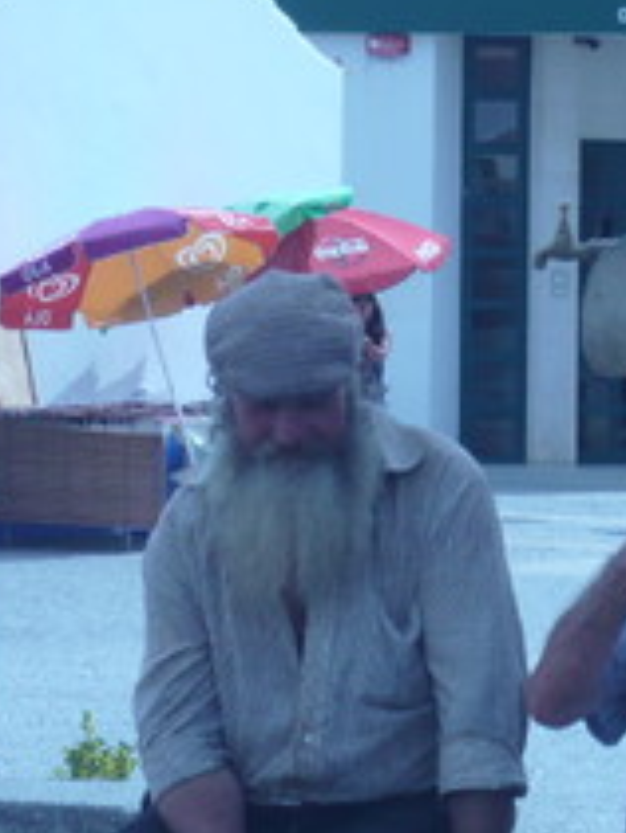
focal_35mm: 250
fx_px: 6016
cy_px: 629
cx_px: 816
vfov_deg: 7.9
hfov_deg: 5.9
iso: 100
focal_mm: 17.4
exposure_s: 1/640
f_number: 5
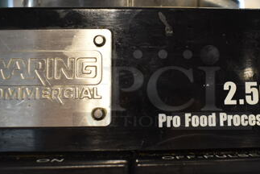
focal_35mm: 51
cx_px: 163
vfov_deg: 26.5
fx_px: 369
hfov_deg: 38.6
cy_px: 87
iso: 400
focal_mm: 18
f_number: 3.5
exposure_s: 1/30
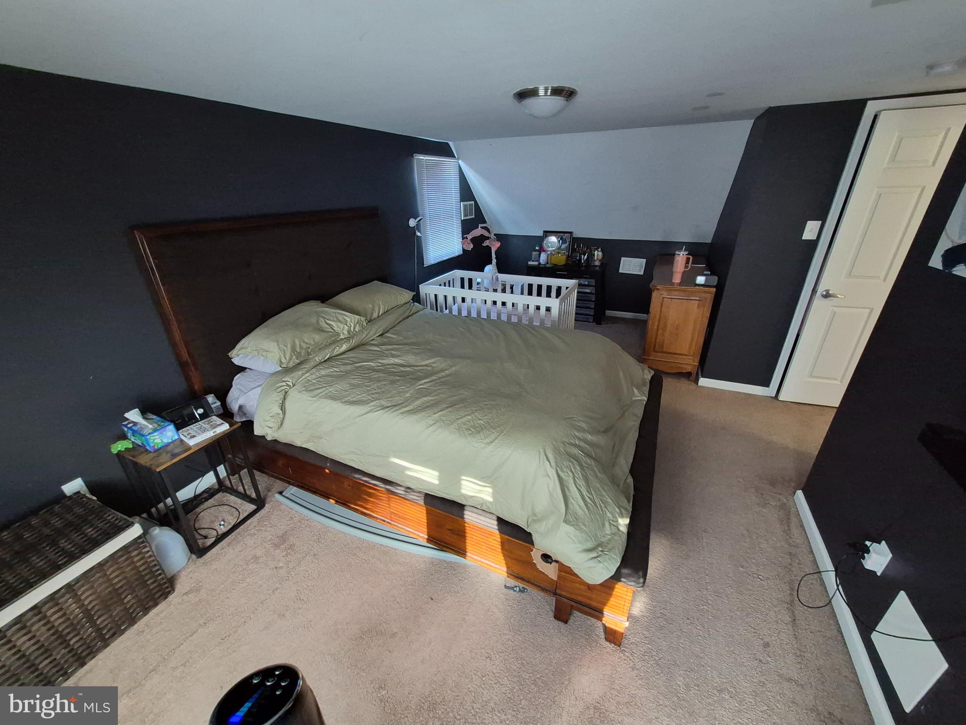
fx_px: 363
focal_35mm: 13
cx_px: 483
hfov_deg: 106.2
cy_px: 362
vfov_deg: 89.9
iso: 1000
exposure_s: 1/60
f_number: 2.2
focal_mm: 1.74
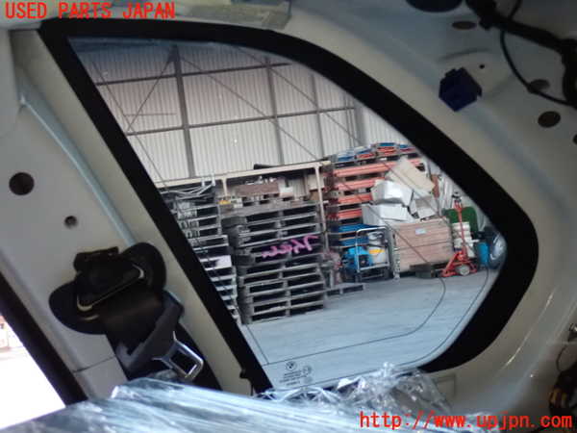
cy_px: 216
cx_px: 288
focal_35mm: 77
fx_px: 1283
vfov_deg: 19.1
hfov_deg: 25.3
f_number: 4.1
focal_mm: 13.65
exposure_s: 1/15
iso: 1600
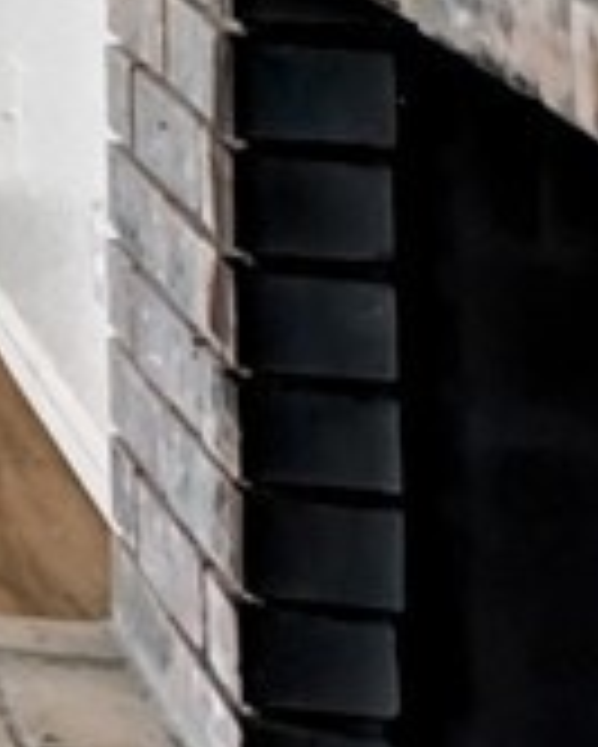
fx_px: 3183
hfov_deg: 7.0
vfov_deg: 12.3
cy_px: -587
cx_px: -2062
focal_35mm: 144
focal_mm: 10
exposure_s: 1/2.5
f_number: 11
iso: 3200
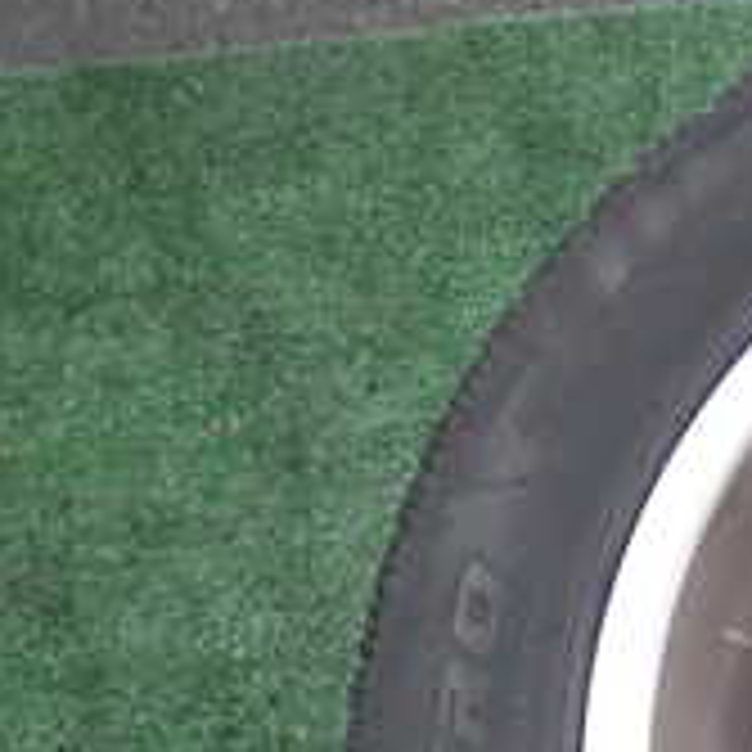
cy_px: 838
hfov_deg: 16.1
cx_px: 1265
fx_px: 2335
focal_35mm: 95
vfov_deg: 17.6
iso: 200
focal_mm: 5.4
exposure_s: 1/80
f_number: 2.3
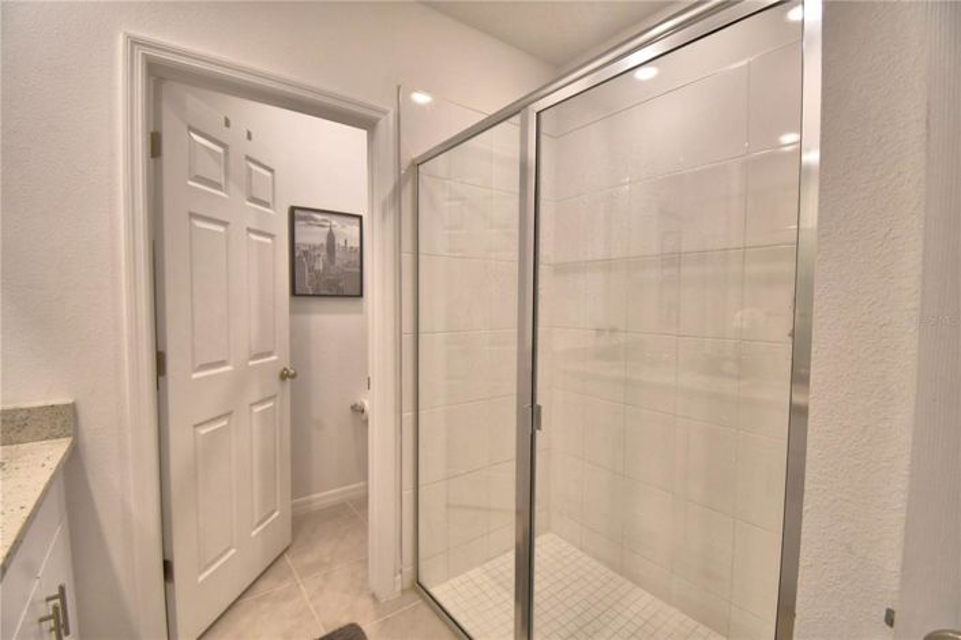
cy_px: 320
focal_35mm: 15
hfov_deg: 100.4
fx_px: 400
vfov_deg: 77.2
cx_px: 480
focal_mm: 10
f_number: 4.5
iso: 400
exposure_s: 1/100
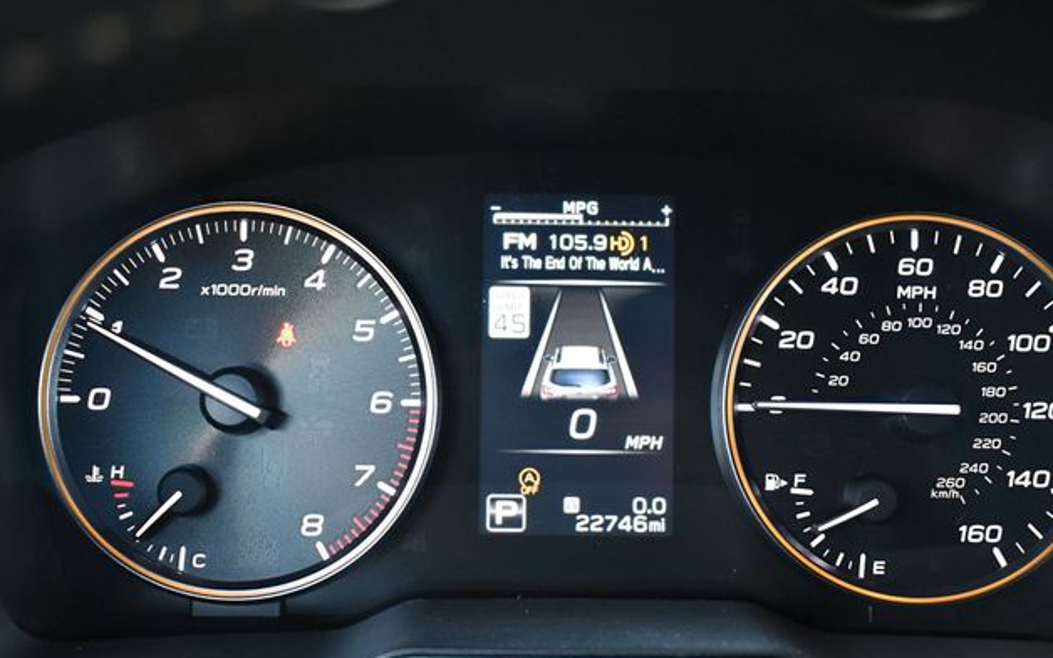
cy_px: 337
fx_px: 1492
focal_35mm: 52
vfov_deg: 24.8
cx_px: 521
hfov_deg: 38.9
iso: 2000
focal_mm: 25
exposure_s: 1/125
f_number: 4
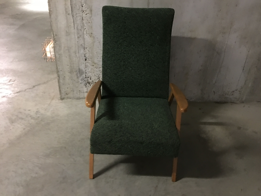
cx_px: 130
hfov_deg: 61.7
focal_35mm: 29
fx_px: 219
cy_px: 98
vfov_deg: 48.2
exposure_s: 1/4
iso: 125
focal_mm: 4.15
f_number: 2.2
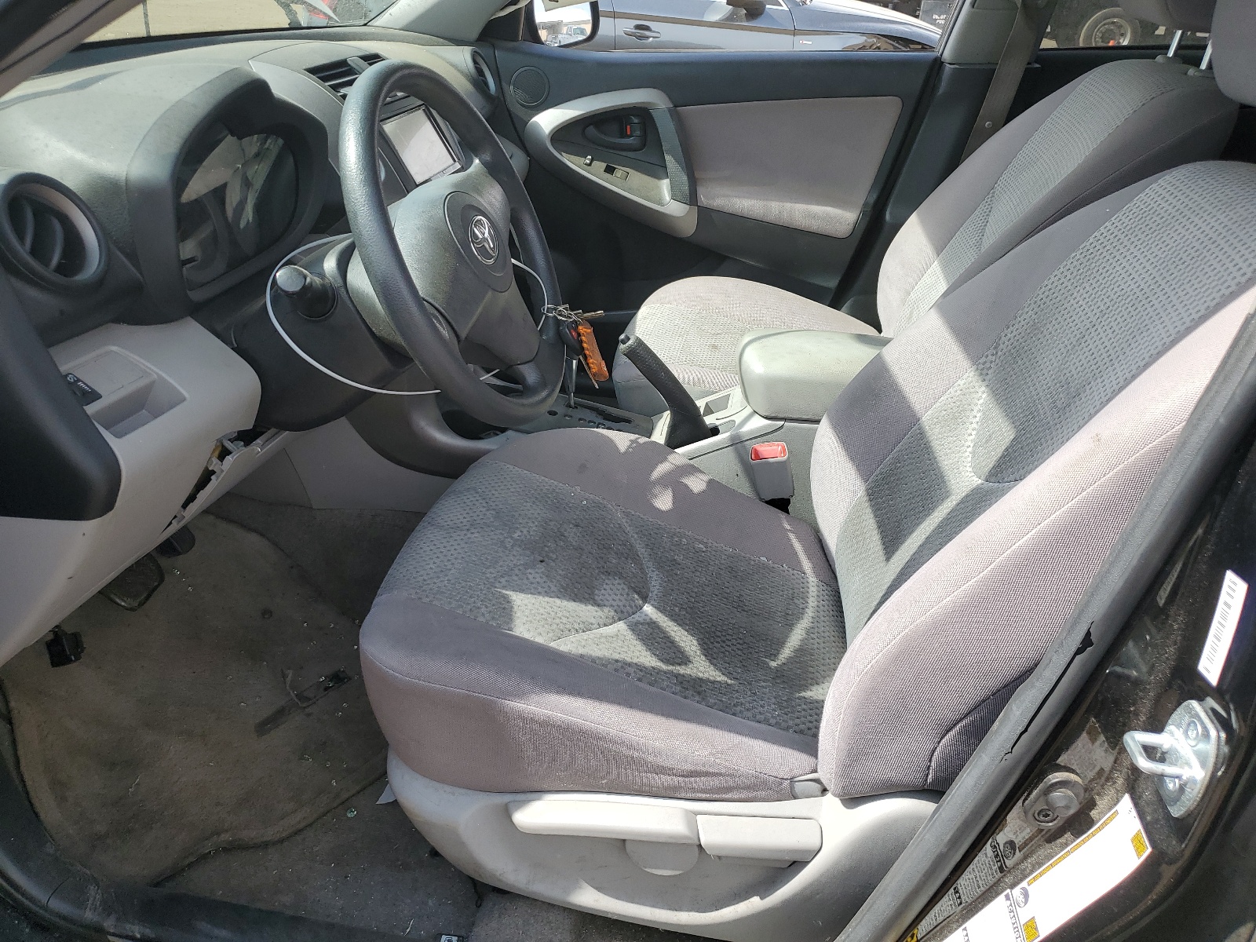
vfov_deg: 53.1
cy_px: 471
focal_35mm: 26
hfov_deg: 67.3
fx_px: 943
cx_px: 628
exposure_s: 1/1000
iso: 50
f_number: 1.5
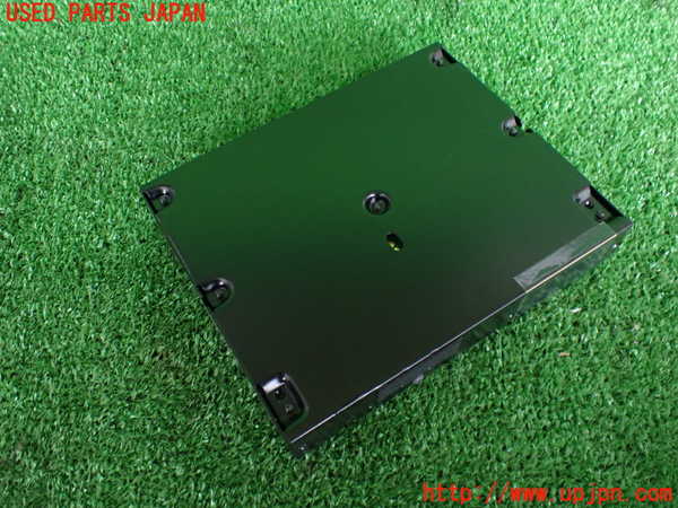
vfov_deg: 46.8
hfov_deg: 60.0
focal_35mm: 30
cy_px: 254
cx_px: 339
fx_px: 588
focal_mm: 5.4
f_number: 2.3
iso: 800
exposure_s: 1/40
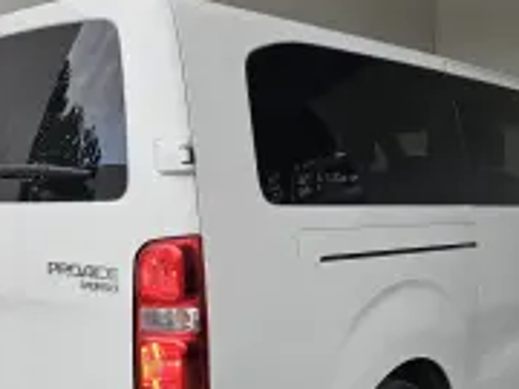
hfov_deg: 41.2
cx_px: 268
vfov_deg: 31.2
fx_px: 690
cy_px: 271
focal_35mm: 46
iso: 20
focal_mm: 6.3
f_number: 1.7
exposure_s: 1/180
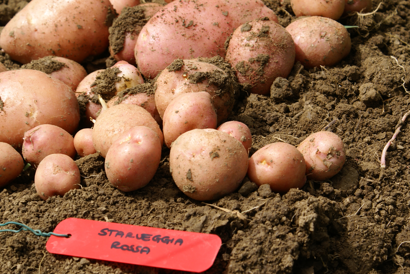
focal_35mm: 105
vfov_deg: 13.1
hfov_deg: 19.4
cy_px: 142
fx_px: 1197
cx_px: 179
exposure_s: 1/125
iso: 100
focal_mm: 60
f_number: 10
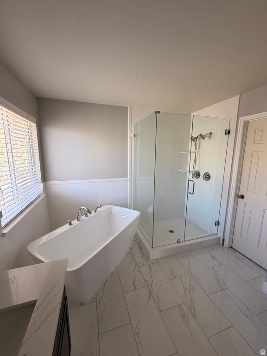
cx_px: 134
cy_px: 178
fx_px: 144
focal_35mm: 14
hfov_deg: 85.7
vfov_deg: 102.1
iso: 160
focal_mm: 2.22
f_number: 2.2
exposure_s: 1/121
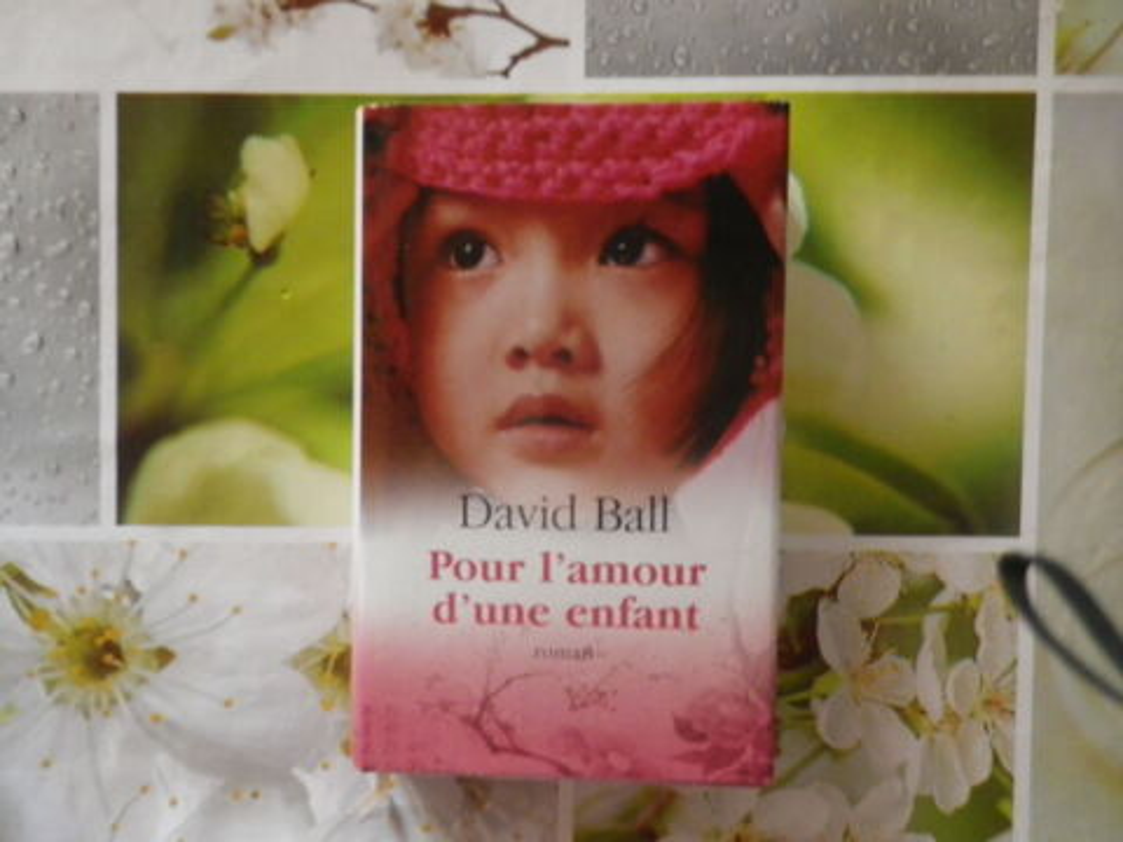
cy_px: 421
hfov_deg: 69.4
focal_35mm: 25
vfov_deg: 54.9
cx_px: 562
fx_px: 811
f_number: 3.5
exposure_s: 1/20
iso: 400
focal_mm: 4.5
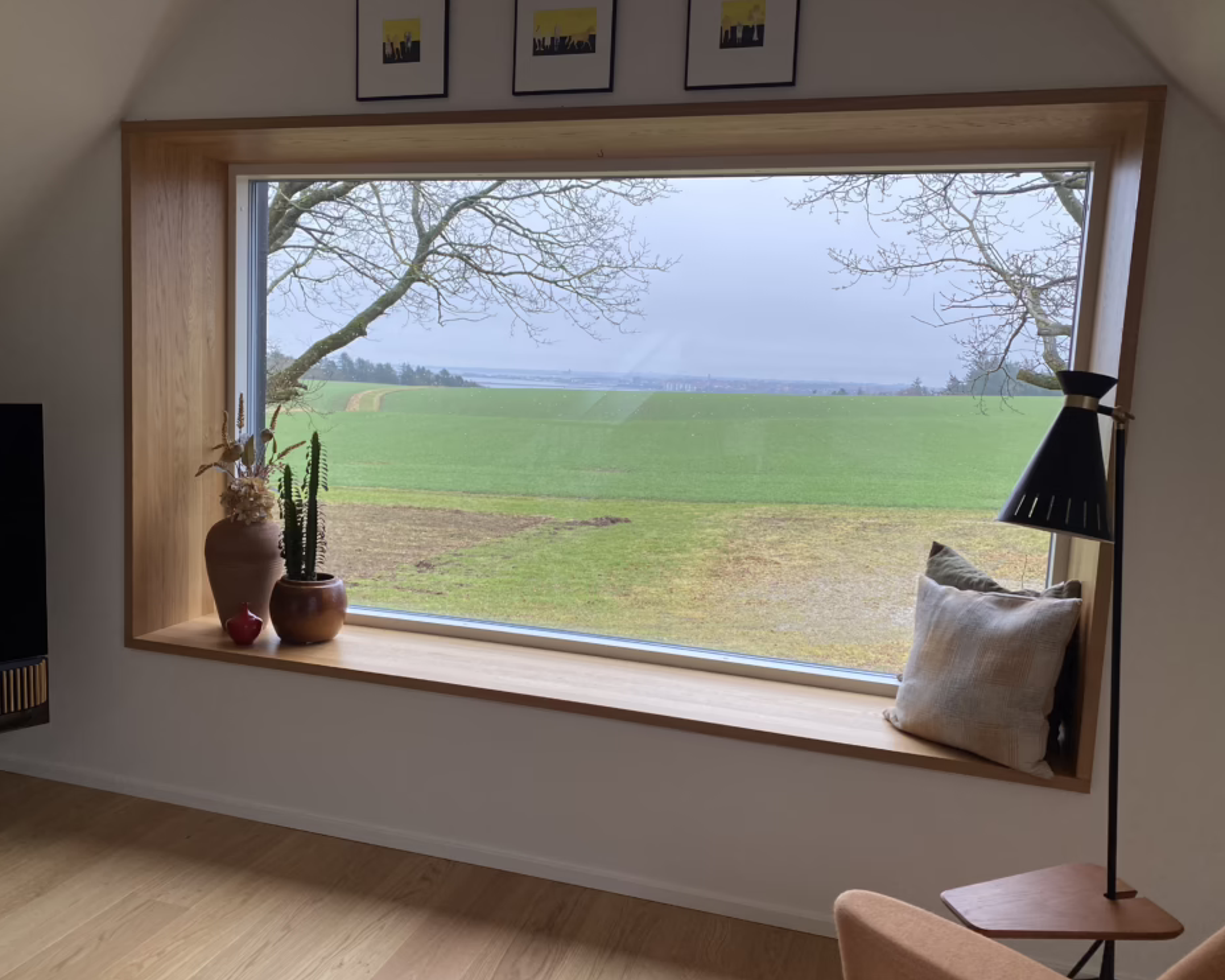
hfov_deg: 62.2
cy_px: 497
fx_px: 1015
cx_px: 576
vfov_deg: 51.5
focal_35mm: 28
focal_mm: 4.25
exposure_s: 1/121
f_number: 1.8
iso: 80
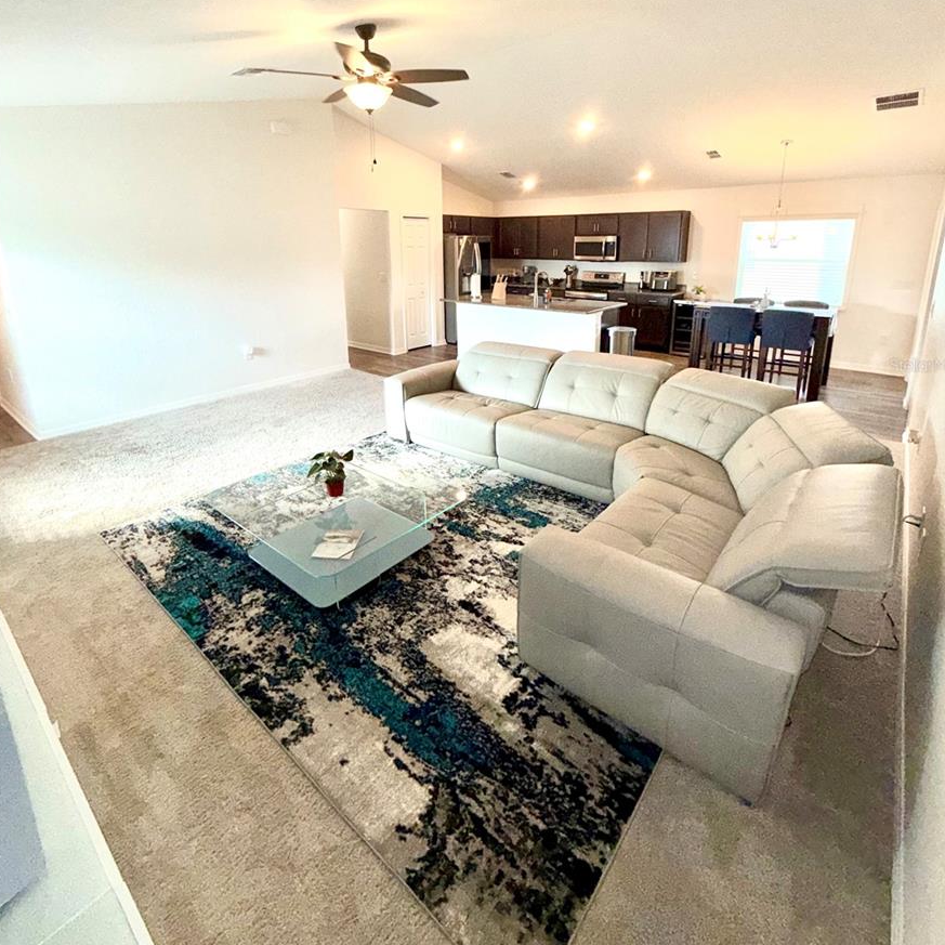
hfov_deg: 84.0
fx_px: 525
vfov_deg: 82.6
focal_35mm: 17
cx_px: 480
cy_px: 365
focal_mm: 2.22
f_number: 2.2
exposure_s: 1/120
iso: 160
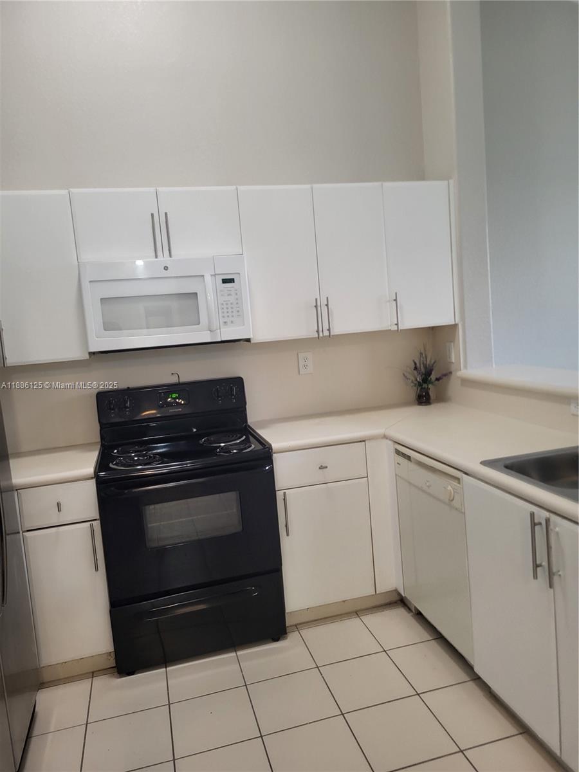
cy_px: 386
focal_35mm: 26
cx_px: 290
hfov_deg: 53.1
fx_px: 580
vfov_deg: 67.3
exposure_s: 1/40
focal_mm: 5.4
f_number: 1.8
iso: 250
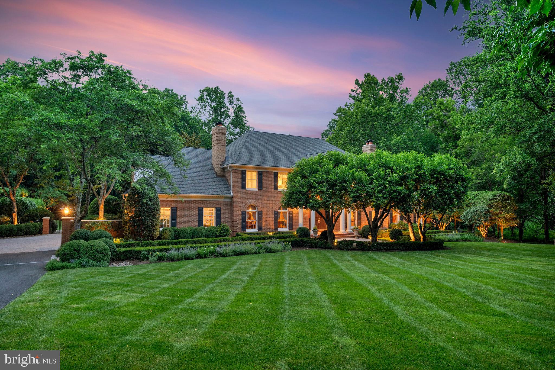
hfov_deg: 78.6
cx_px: 278
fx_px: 339
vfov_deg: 57.2
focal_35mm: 22
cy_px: 185
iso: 1250
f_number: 9
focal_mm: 22
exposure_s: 1/2.5
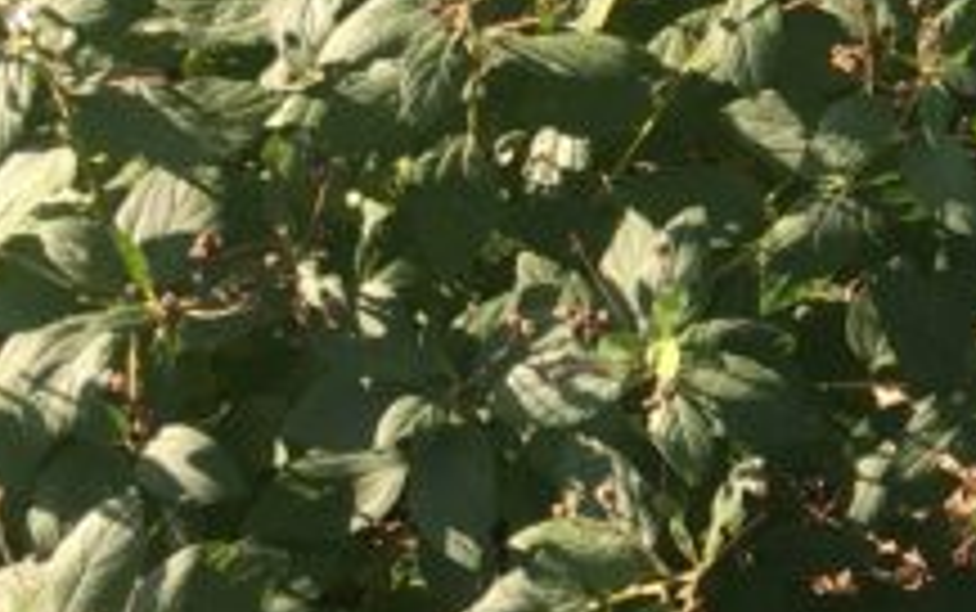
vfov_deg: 9.1
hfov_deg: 13.0
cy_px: 302
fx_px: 3860
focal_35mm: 145
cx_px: 1763
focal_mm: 4.15
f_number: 2.2
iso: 25
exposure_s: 1/409
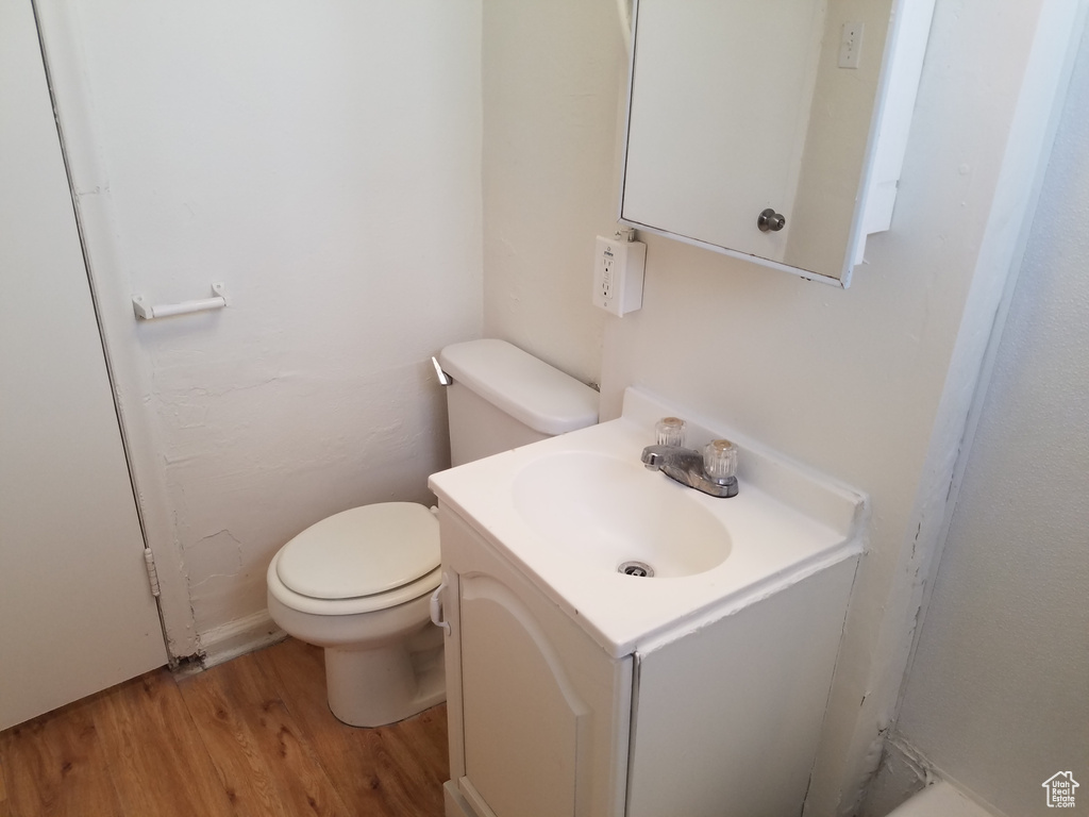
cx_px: 544
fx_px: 818
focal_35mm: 26
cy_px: 408
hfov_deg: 67.3
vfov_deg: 53.1
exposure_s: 1/60
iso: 80
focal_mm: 4.2
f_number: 1.7
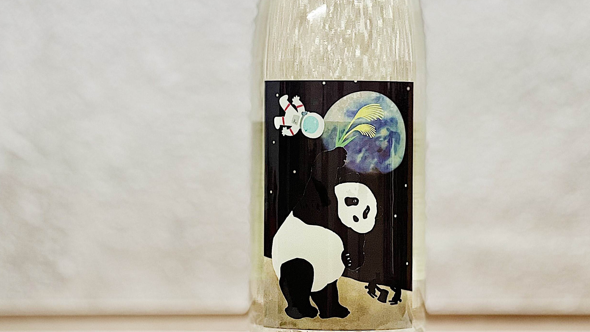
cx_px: 338
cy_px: 33
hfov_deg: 15.6
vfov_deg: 8.8
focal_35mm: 138
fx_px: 2159
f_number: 2.8
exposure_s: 1/100
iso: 160
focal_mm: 9
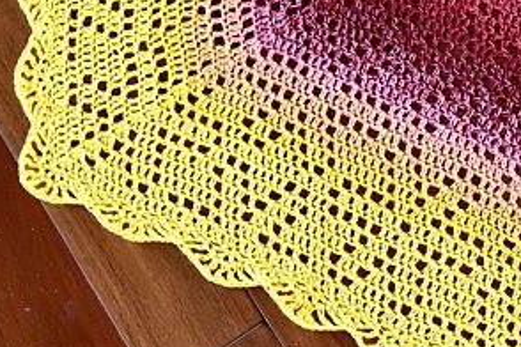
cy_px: 38
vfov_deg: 12.3
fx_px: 1606
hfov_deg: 18.0
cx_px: 500
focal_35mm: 111
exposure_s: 1/105
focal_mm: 34.2
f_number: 4
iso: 1600
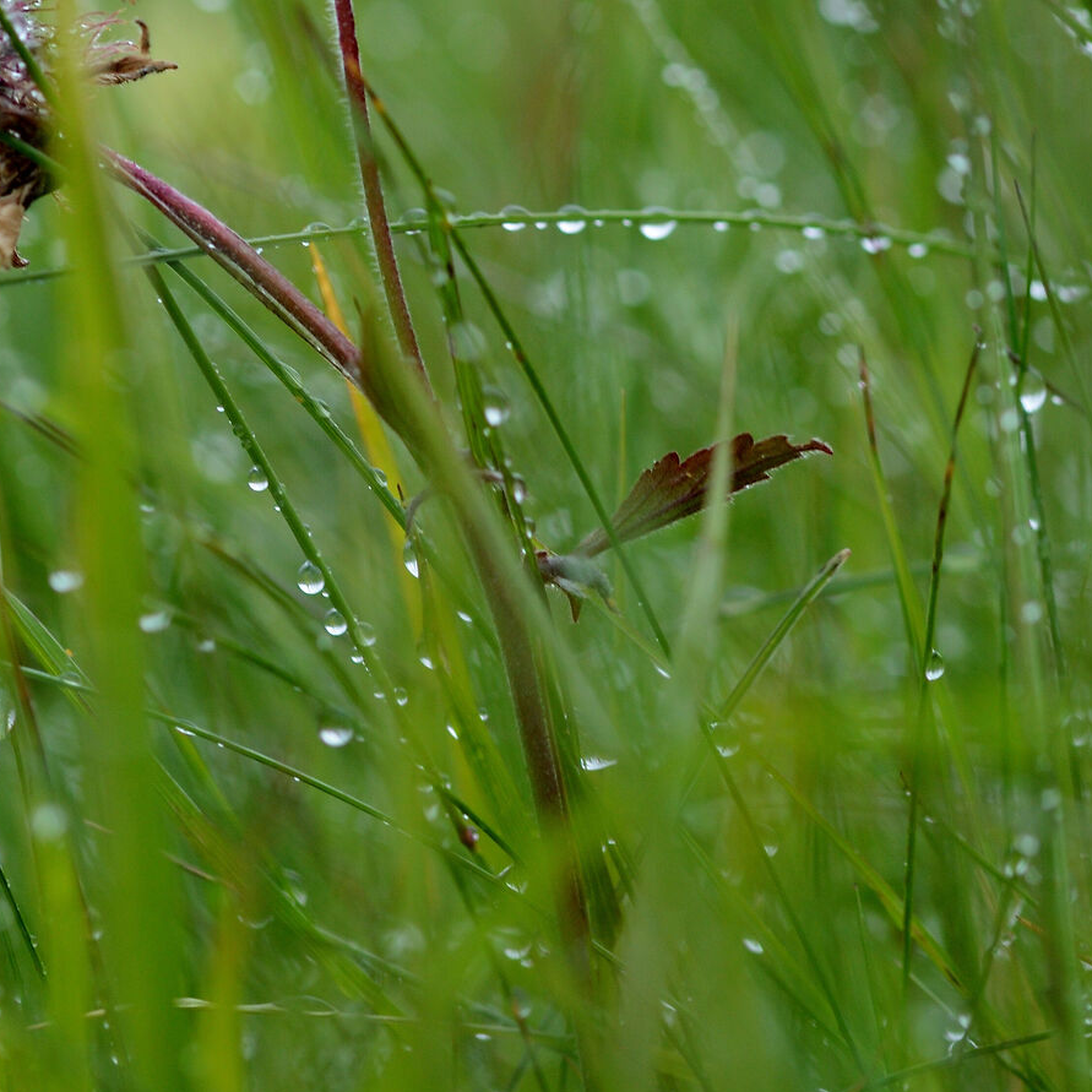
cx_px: 413
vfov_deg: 4.9
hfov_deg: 4.9
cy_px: 194
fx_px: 12854
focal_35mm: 360
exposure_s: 1/400
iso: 200
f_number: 5.6
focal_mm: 105
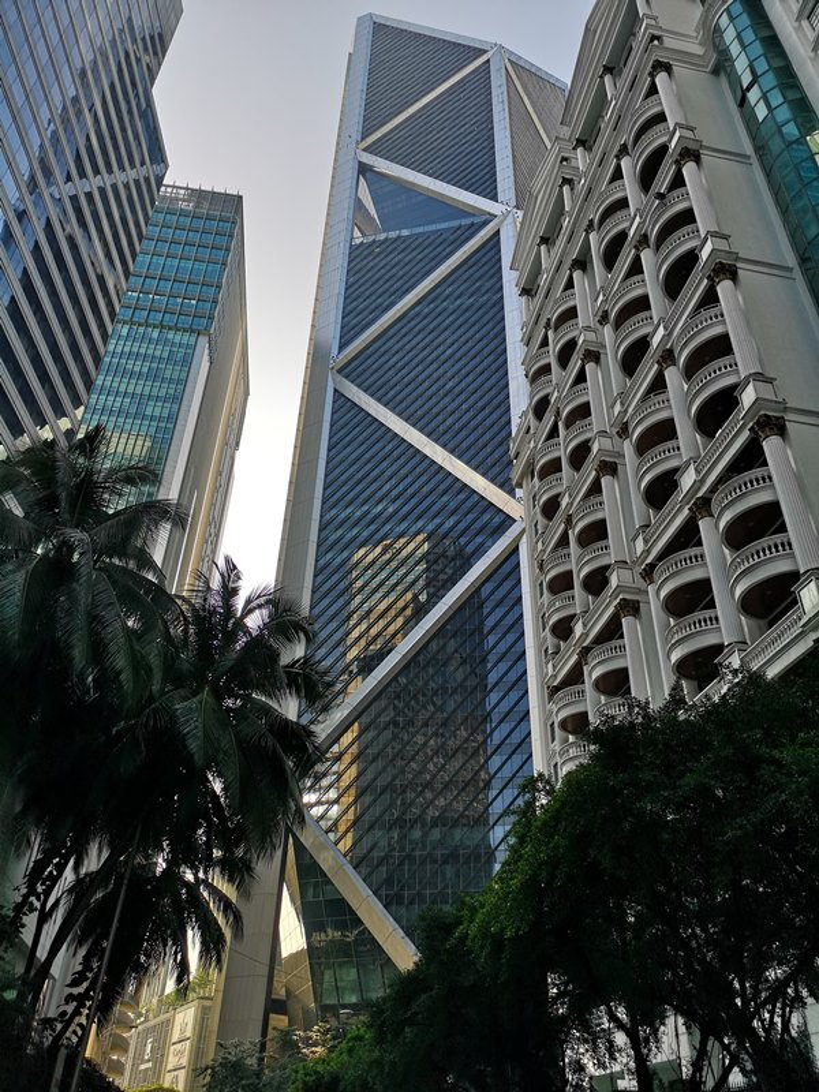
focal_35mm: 27
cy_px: 546
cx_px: 410
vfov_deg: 65.3
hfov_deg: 51.4
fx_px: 852
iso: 50
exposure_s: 1/775
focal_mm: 3.95
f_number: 1.8
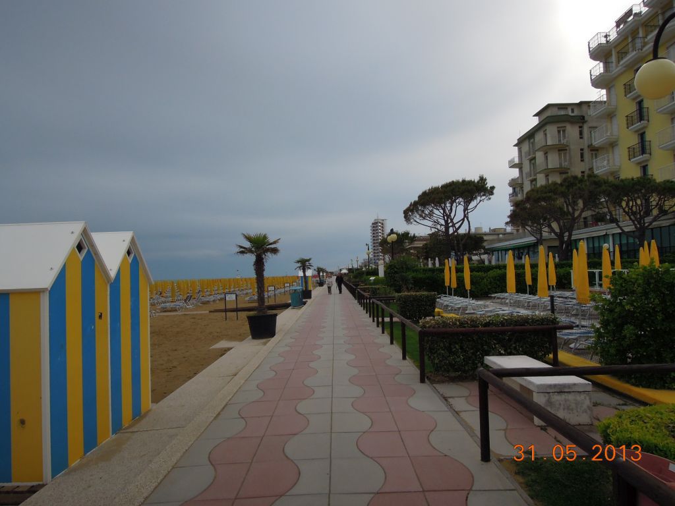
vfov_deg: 56.8
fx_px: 468
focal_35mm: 24
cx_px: 338
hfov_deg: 71.6
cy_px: 253
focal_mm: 4.3
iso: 160
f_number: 4
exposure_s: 1/1600
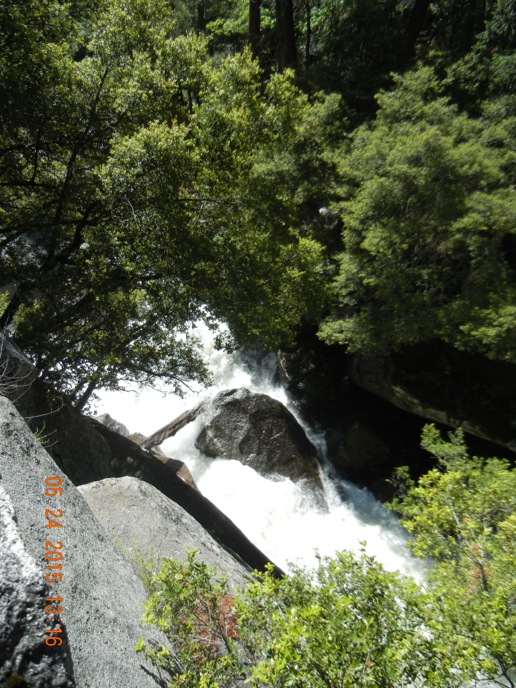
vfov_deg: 60.0
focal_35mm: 30
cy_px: 344
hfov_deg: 46.8
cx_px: 258
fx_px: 596
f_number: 3.5
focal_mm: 5.4
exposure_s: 1/907
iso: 160
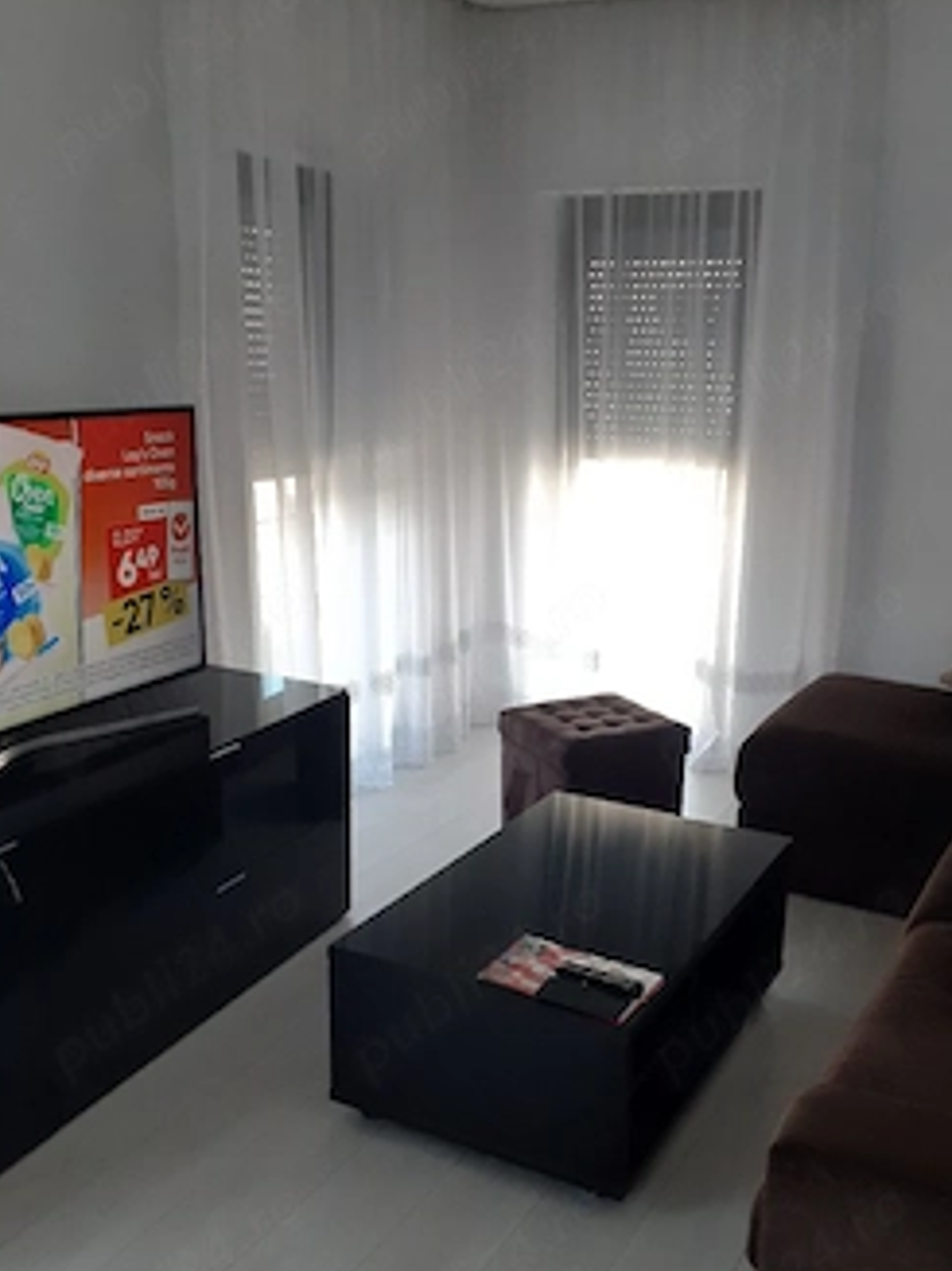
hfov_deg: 42.8
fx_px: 1211
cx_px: 556
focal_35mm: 33
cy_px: 723
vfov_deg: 55.2
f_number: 1.9
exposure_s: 1/50
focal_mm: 3.6
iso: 160
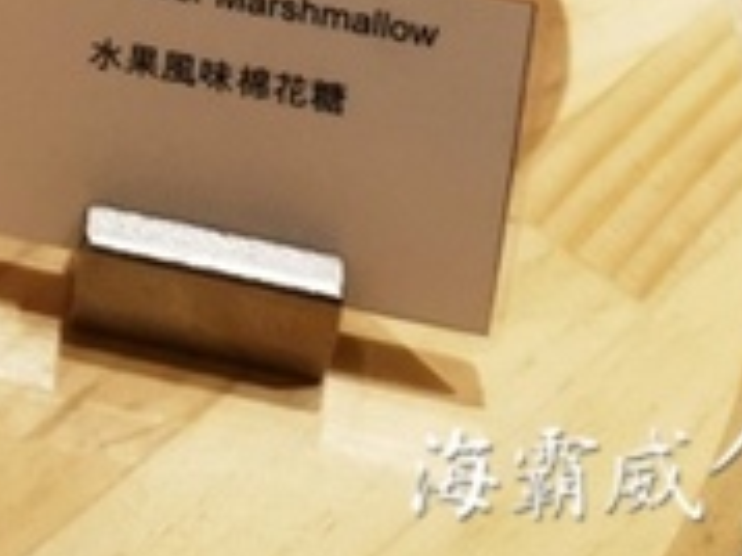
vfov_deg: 10.2
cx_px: -560
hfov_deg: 13.9
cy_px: -745
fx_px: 2742
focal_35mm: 128
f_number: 1.8
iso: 320
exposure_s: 1/60
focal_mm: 3.95
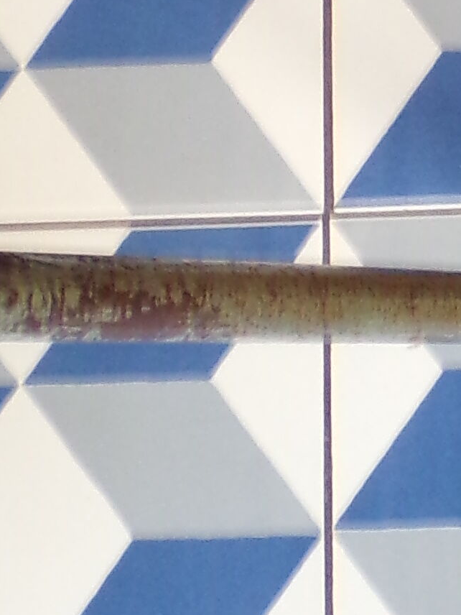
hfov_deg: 6.4
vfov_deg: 8.7
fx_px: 4013
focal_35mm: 226
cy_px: -20
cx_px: 814
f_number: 3.4
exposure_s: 1/17
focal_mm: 7.6
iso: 231
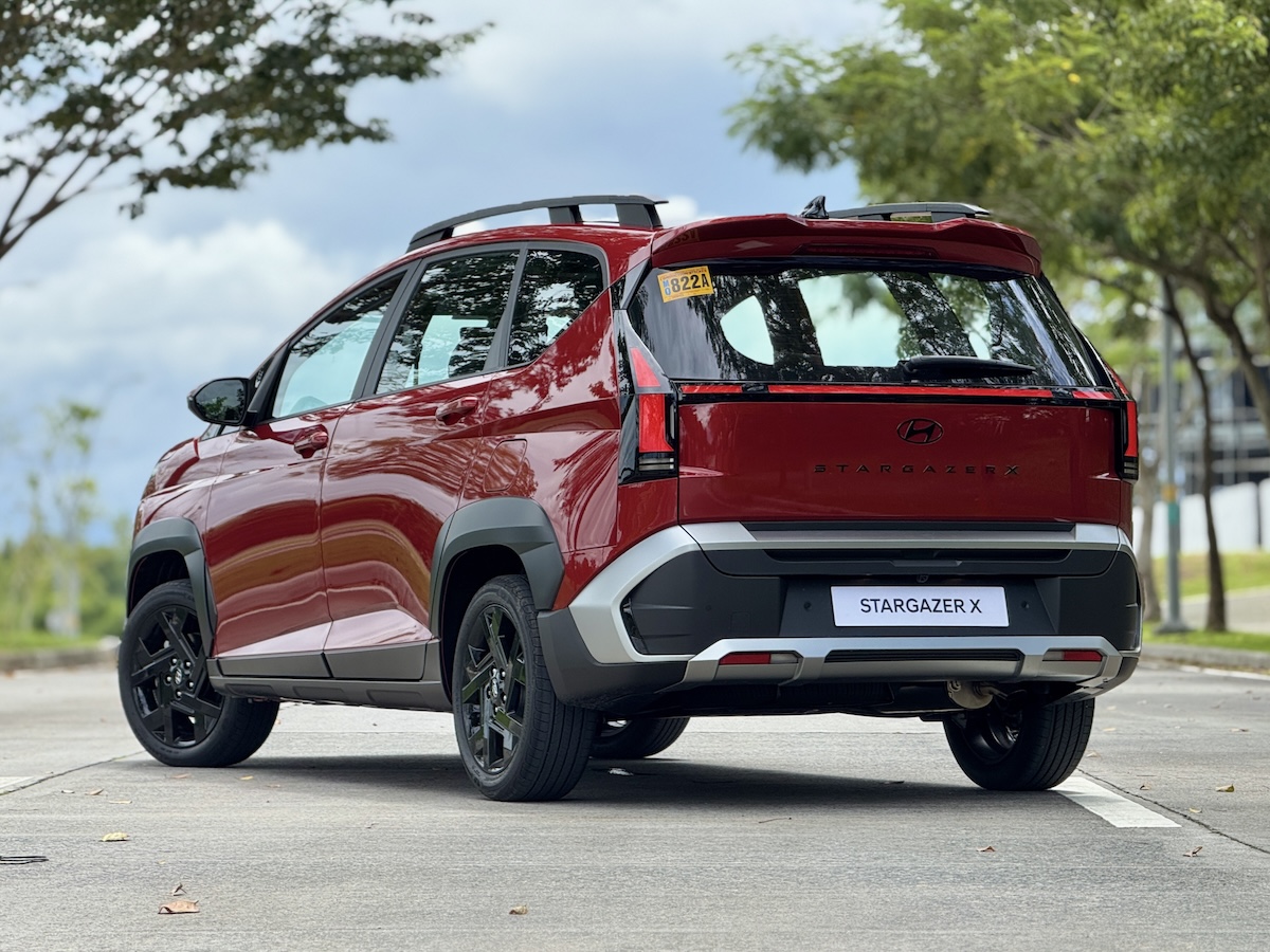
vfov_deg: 12.3
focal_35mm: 120
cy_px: 476
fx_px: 4403
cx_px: 635
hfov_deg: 16.4
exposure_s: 1/736
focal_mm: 15.66
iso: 50
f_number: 2.8
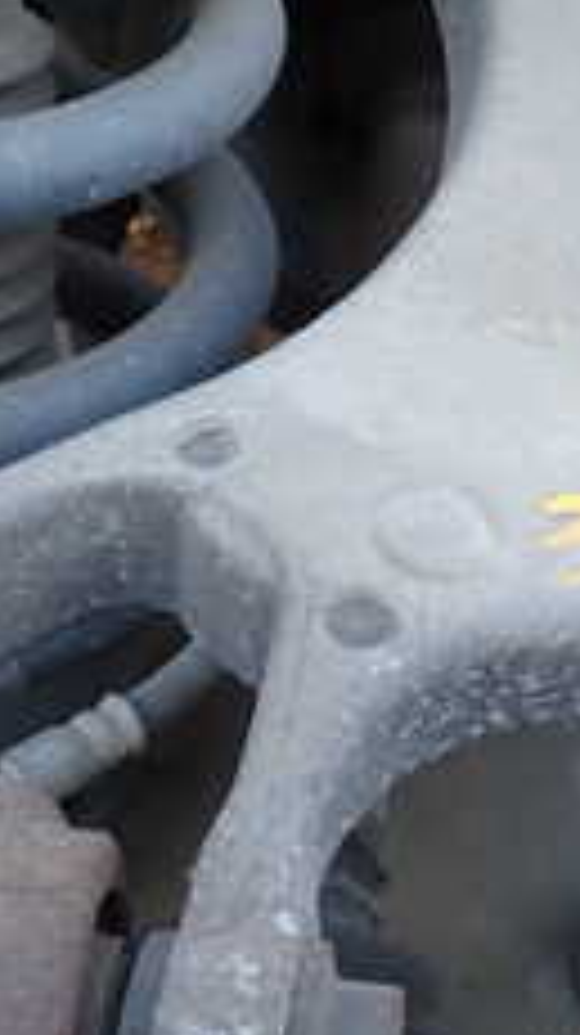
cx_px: 755
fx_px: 1945
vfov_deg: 29.6
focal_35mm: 71
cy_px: 346
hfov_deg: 16.1
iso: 100
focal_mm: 4.5
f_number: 2
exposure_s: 1/80
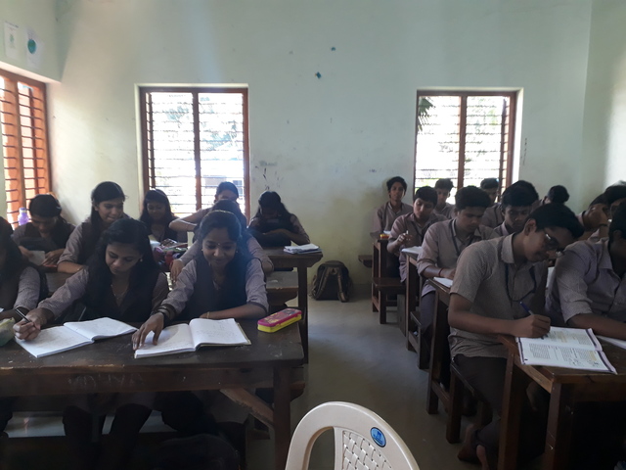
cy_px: 235
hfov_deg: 65.3
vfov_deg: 51.4
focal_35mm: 27
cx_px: 313
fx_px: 488
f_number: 1.9
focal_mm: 3.6
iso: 160
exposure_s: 1/33
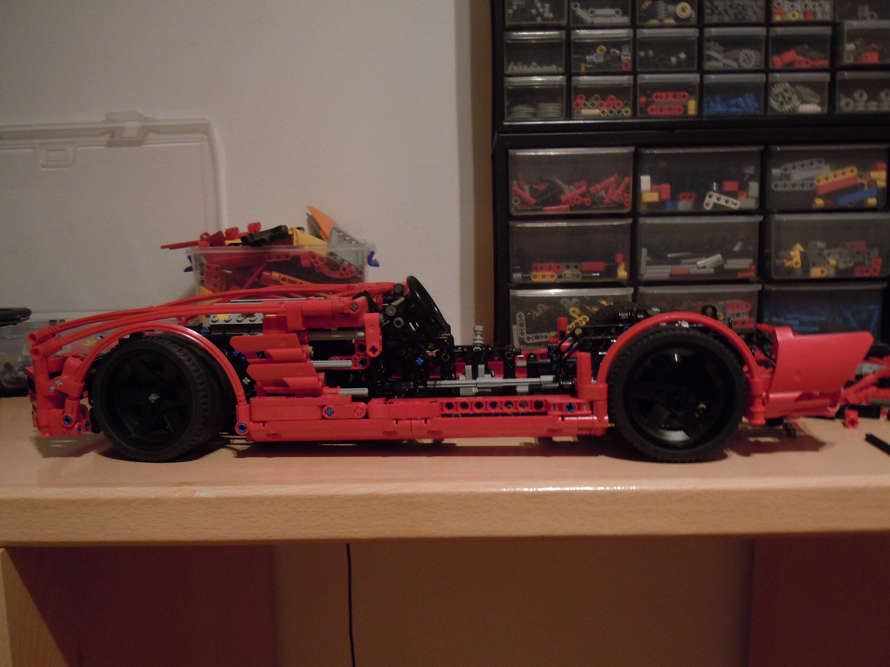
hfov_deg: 60.0
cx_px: 445
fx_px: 771
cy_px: 334
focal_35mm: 30
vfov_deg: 46.8
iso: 400
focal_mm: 5.4
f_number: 3.5
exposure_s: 1/8
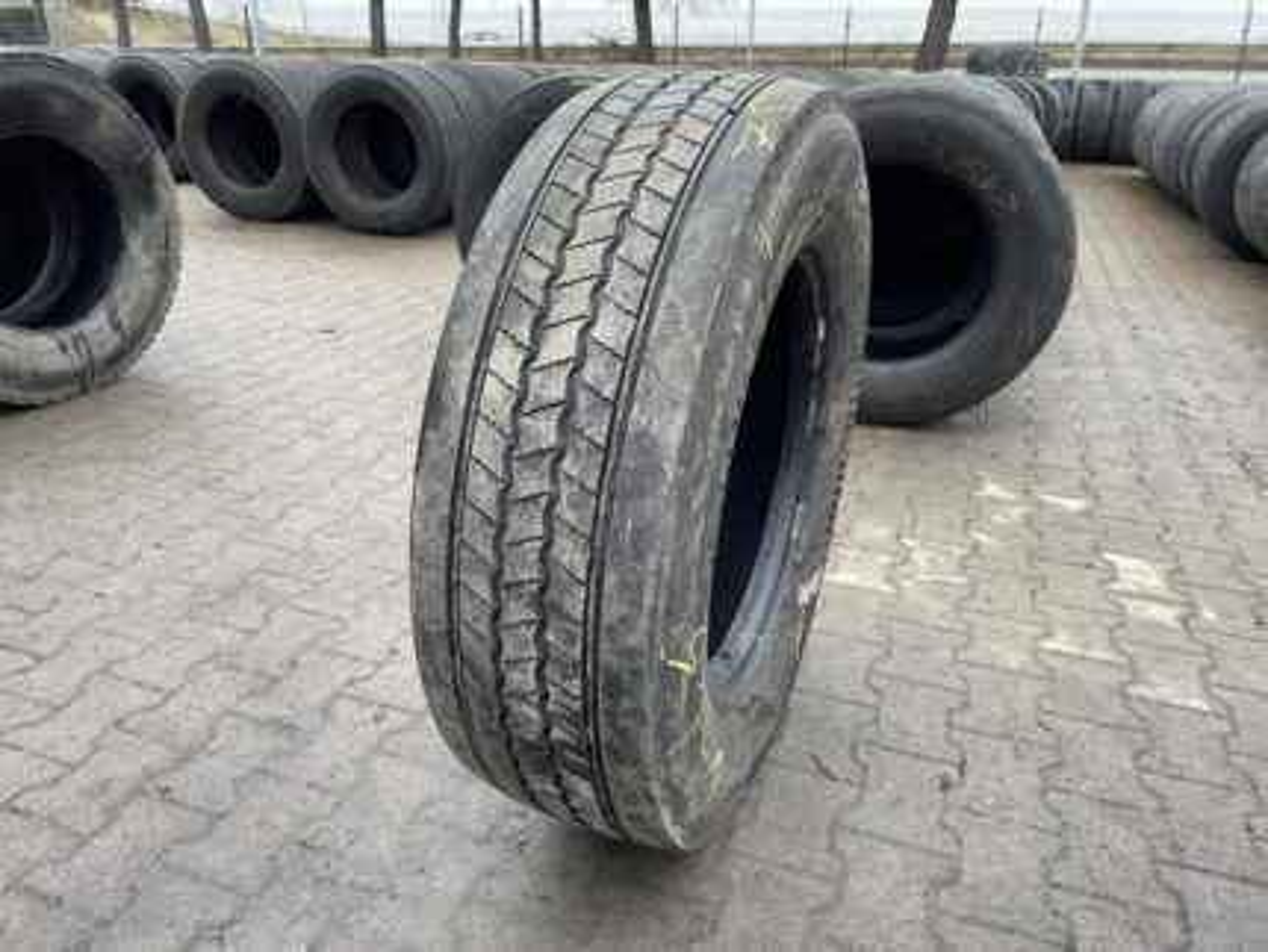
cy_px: 476
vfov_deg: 53.1
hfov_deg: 67.3
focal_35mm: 26
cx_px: 634
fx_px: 953
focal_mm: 4.2
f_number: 1.6
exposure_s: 1/121
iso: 100
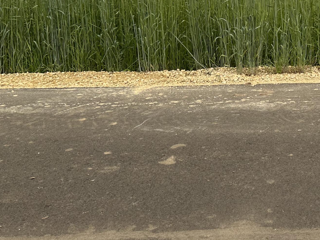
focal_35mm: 55
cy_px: -15
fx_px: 508
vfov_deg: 25.0
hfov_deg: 32.2
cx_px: 319
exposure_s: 1/3356
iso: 80
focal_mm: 6.86
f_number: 1.78
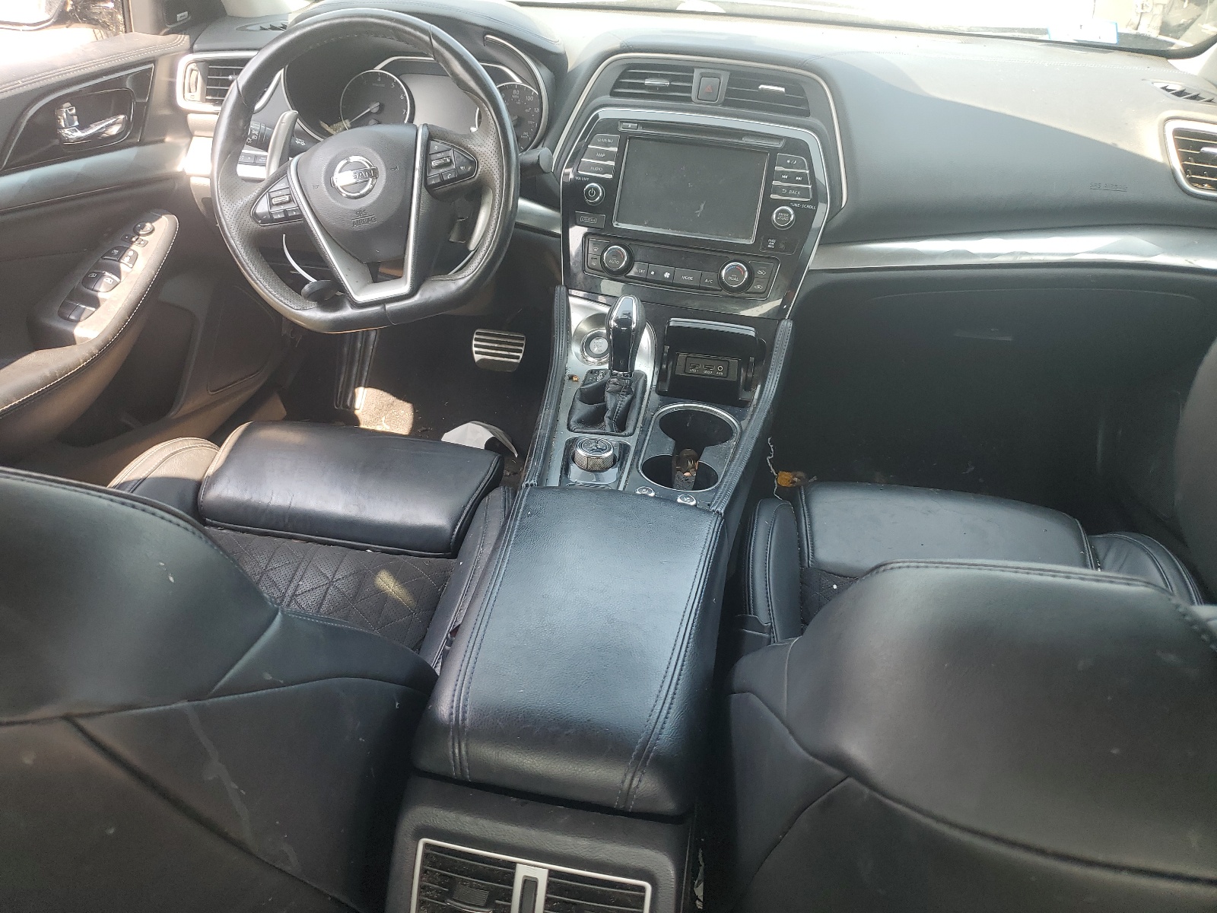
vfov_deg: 53.1
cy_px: 456
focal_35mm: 26
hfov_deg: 67.3
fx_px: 914
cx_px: 608
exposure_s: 1/135
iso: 50
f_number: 1.5
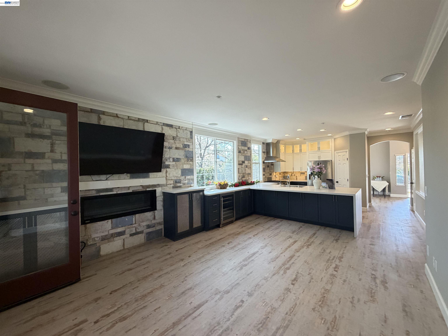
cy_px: 168
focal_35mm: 14
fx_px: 181
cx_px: 224
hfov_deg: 102.1
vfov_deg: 85.7
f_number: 2.2
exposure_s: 1/120
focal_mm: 2.22
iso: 250
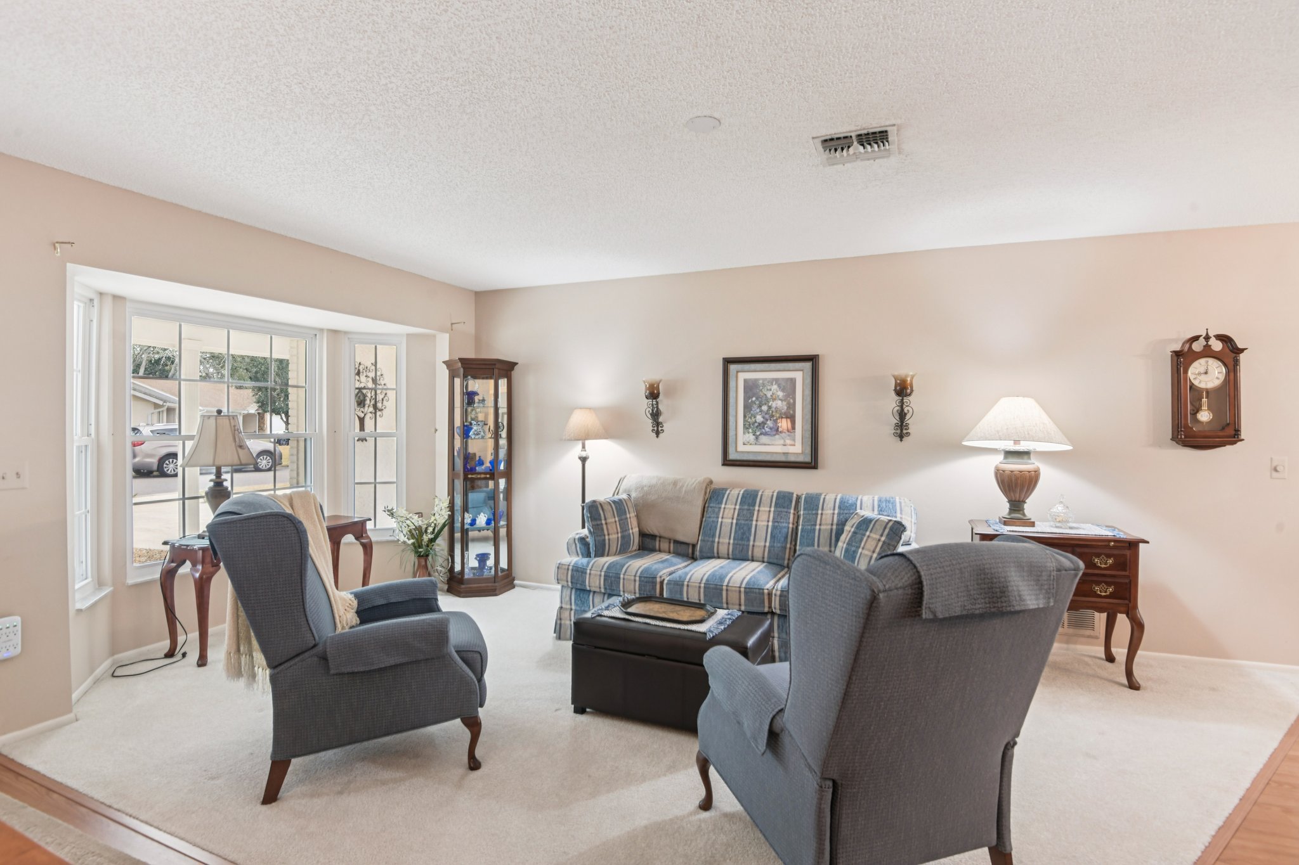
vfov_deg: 70.4
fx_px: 613
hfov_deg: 93.3
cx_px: 650
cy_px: 432
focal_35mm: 17
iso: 400
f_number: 8
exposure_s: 1/6
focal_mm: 17
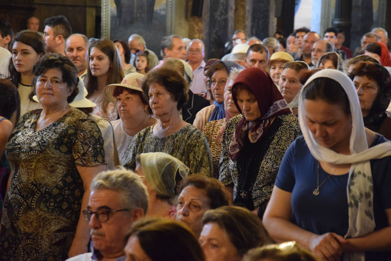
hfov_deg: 15.2
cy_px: 130
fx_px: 1466
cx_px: 196
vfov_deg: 10.2
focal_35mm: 135
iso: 6400
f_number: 5.6
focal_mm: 90
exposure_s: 1/25
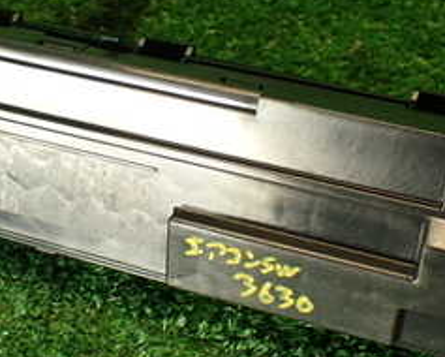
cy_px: 156
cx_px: 141
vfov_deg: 19.4
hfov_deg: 24.0
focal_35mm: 79
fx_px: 1041
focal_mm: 5.79
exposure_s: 1/40
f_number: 2.4
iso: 200
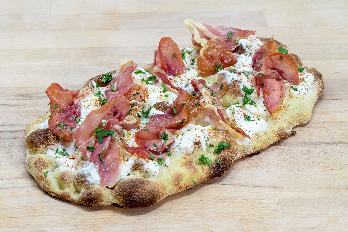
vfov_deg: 13.1
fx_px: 1015
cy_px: 116
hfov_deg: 19.5
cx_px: 174
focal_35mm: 105
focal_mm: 105
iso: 100
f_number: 22
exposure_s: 1/3
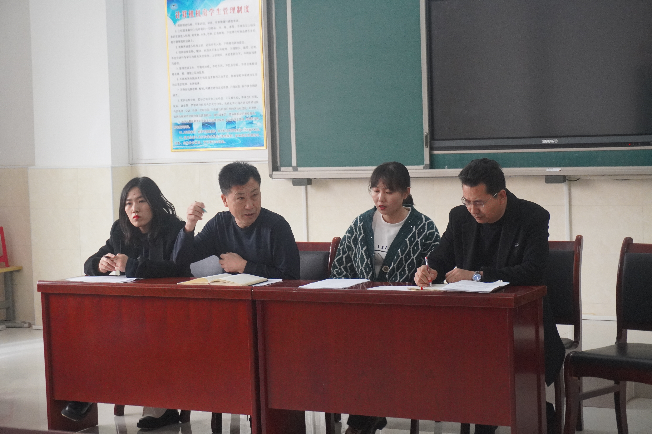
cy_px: 217
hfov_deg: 27.0
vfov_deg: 18.2
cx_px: 326
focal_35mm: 75
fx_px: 1358
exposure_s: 1/160
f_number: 5.6
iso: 2500
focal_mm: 50
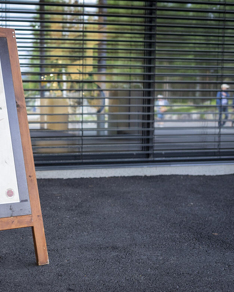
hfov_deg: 29.1
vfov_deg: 37.3
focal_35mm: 50
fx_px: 433
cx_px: 25
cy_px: 146
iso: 200
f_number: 2.8
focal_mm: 23
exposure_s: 1/120
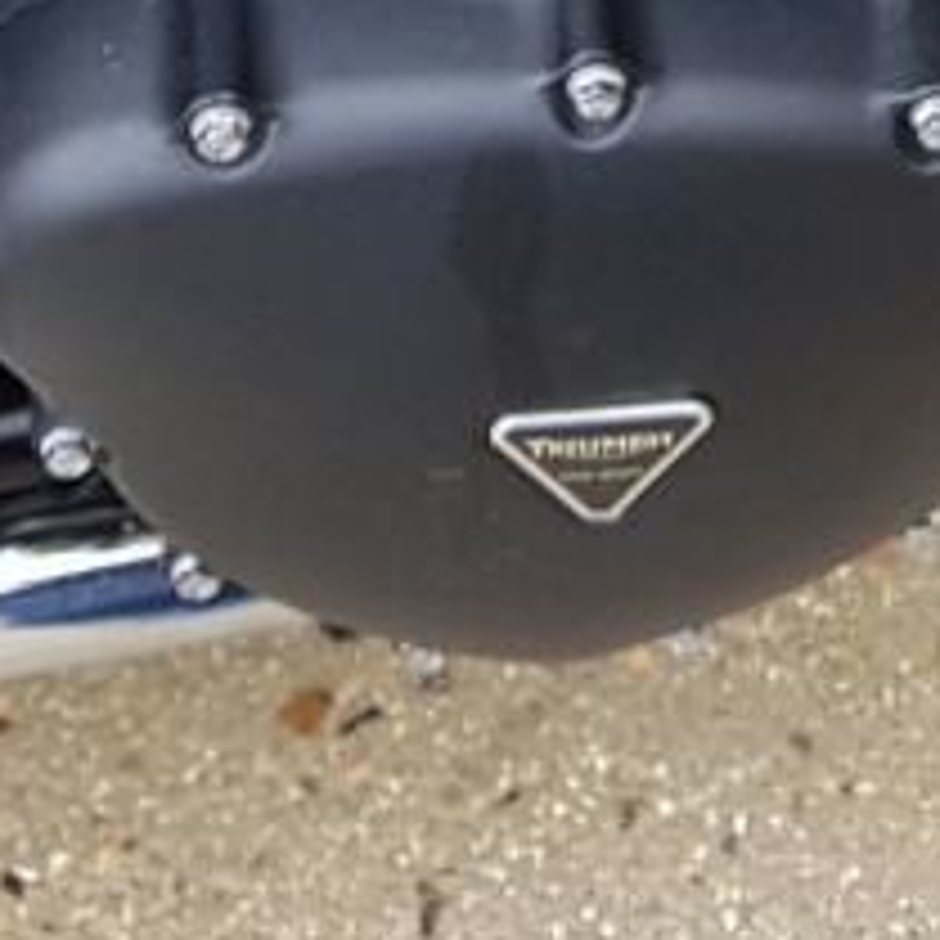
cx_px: 1039
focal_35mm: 141
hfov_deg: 12.2
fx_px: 4332
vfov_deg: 10.8
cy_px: -1192
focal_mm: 4.2
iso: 50
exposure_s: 1/137
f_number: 1.7
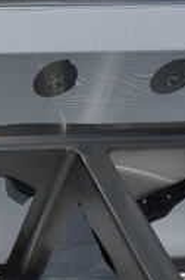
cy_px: 292
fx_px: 673
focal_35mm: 87
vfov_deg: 22.4
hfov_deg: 12.8
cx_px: -226
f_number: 8
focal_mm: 18
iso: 100
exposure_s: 1/1600
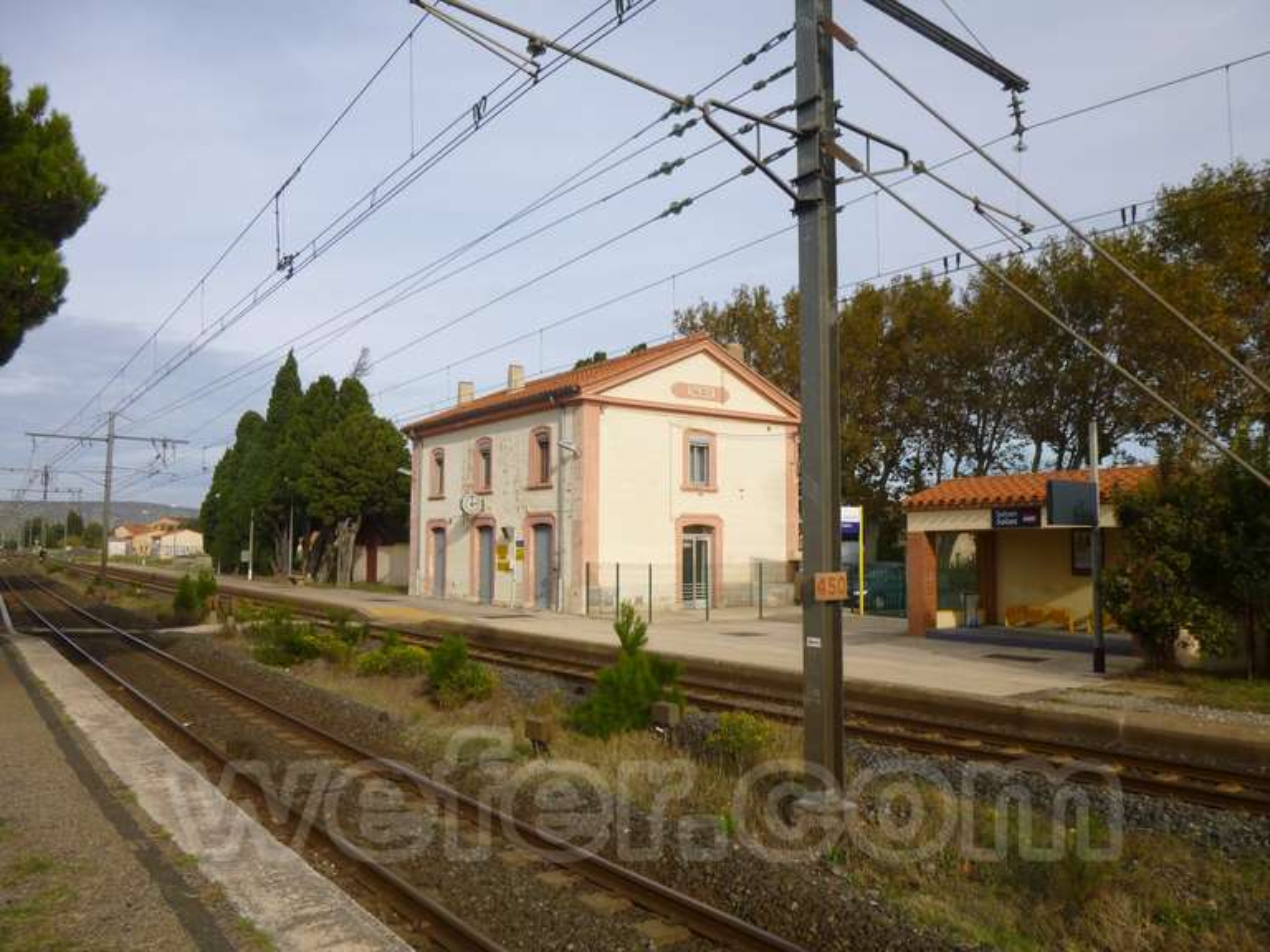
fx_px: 917
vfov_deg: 54.9
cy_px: 476
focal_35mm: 25
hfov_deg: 69.4
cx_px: 635
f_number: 3.1
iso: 100
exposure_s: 1/800
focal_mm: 4.5
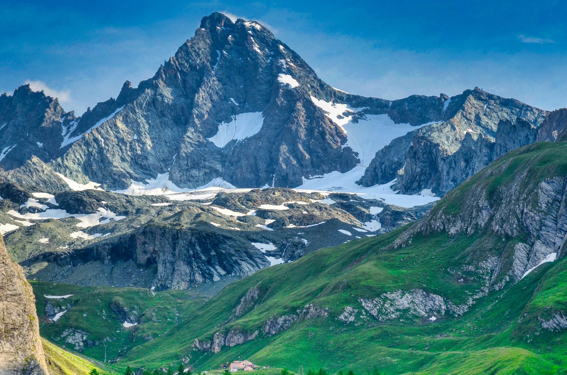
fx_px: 2405
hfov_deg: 13.4
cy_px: 191
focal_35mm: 153
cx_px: 278
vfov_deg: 8.9
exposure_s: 1/640
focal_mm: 80
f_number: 6.3
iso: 280
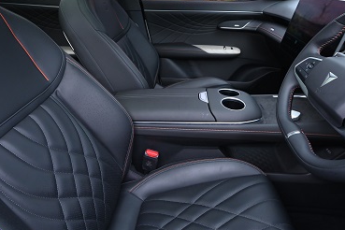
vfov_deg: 48.1
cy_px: 65
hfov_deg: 69.4
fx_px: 249
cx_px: 166
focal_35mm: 26
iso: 1600
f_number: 5
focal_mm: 16
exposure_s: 1/400
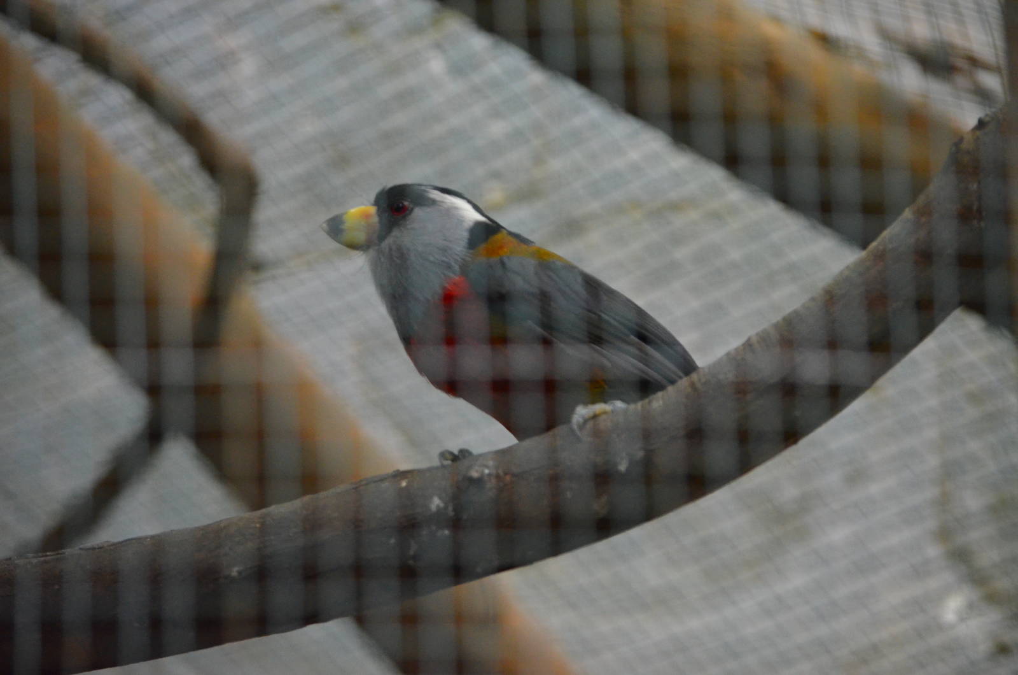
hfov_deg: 8.9
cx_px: 509
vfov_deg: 5.9
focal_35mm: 232
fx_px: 6561
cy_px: 338
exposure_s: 1/125
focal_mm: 155
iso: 2800
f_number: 5
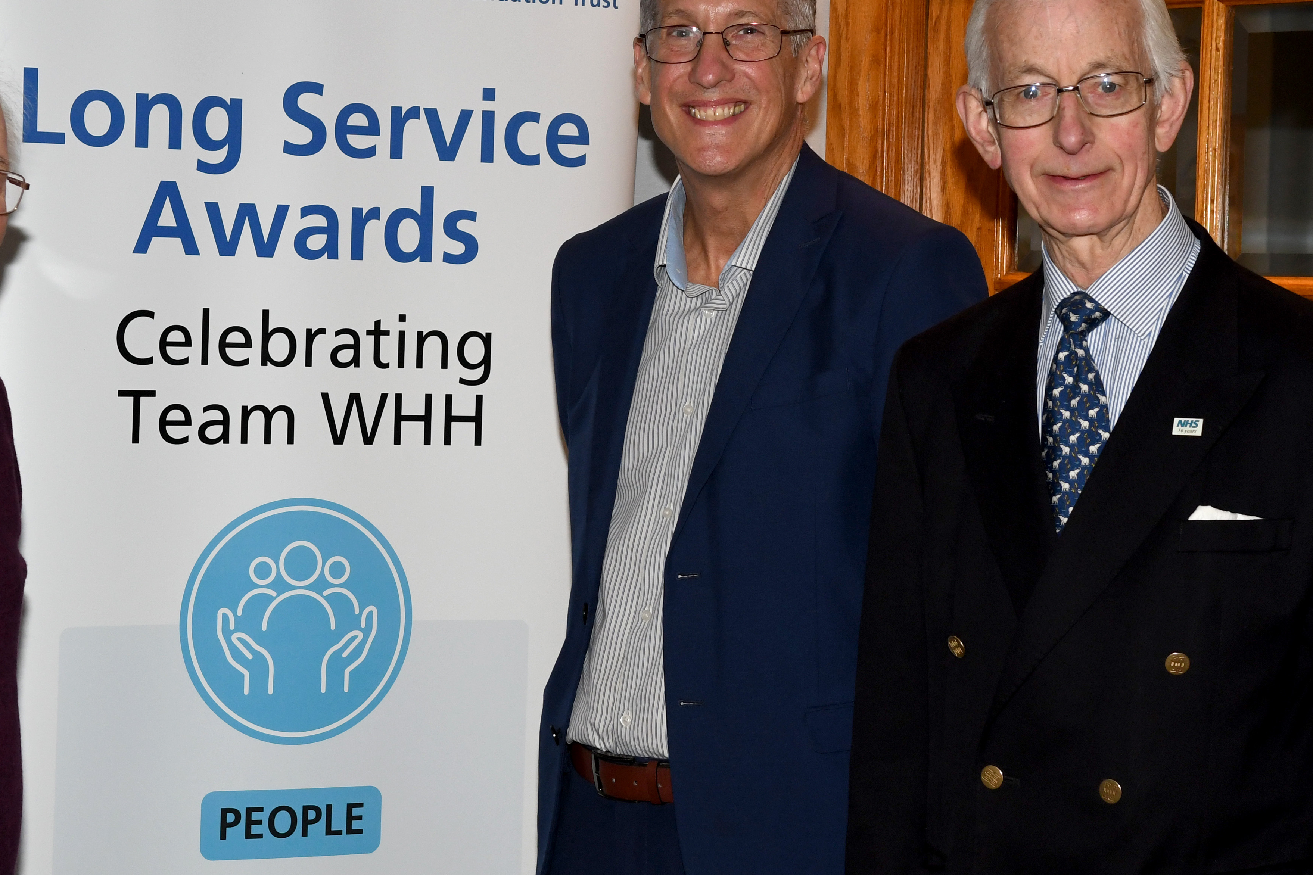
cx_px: 527
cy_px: 359
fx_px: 3464
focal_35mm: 95
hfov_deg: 21.4
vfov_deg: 14.4
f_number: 5.6
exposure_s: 1/125
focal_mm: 40
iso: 800
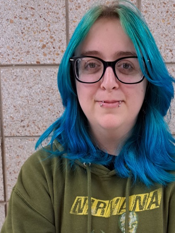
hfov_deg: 33.3
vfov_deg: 41.9
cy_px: 187
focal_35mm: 43
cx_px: 117
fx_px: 290
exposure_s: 1/60
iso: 250
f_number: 1.8
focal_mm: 5.23
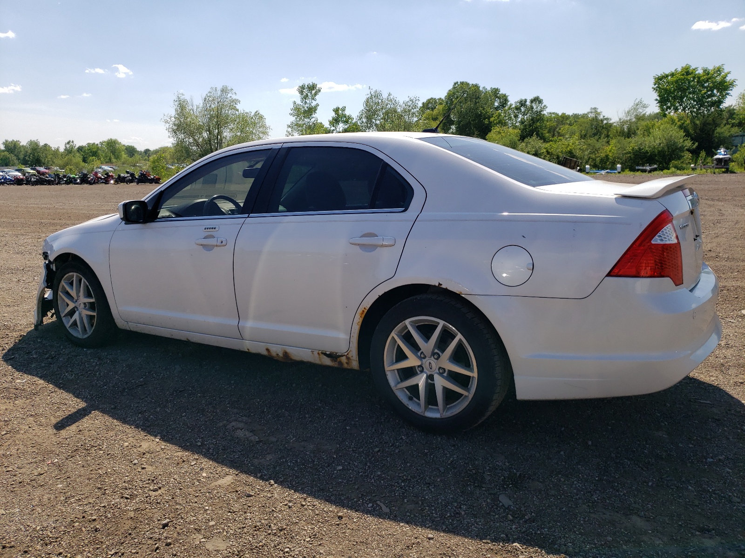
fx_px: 560
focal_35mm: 26
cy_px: 279
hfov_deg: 67.3
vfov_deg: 53.1
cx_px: 372
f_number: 1.5
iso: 50
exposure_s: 1/5000
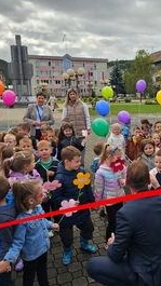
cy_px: 141
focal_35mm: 34
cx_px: 122
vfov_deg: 58.0
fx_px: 258
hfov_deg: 33.9
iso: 10
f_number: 1.7
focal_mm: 6.3
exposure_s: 1/415
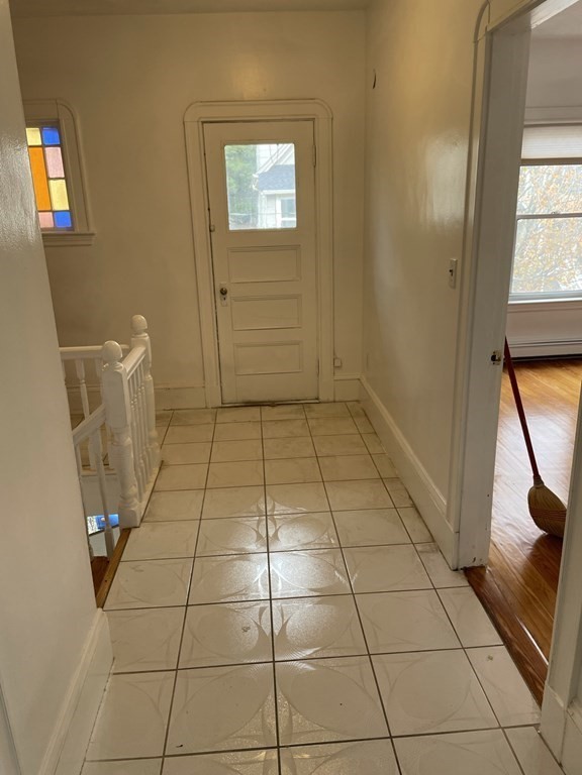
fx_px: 583
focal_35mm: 26
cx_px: 291
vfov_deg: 67.3
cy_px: 388
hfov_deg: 53.1
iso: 50
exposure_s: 1/121
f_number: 1.6
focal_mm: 4.2
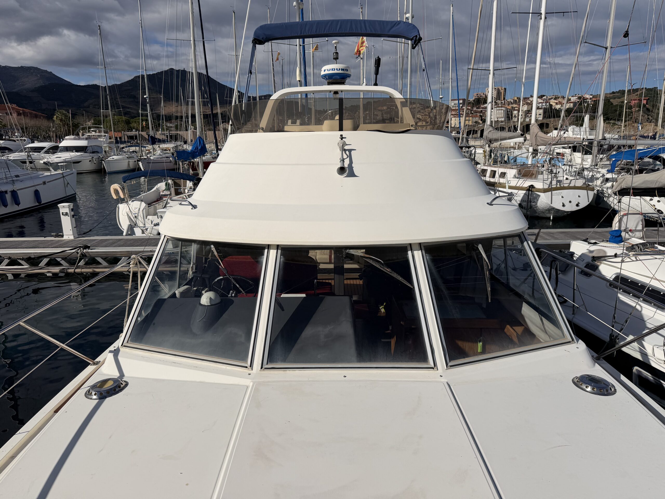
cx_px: 332
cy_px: 250
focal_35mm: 24
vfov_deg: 56.8
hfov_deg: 71.6
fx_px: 461
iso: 100
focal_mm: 6.76
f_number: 1.78
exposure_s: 1/22727
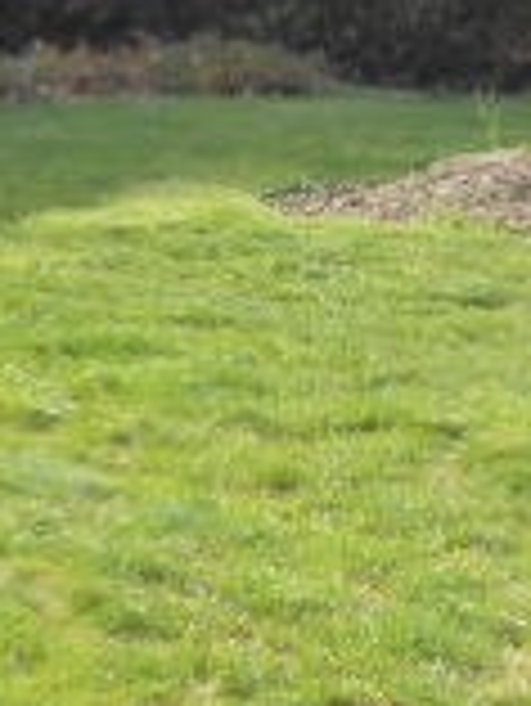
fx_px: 3656
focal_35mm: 179
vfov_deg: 10.8
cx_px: 324
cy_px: -148
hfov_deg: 8.3
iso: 80
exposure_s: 1/200
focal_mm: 7.8
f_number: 4.5
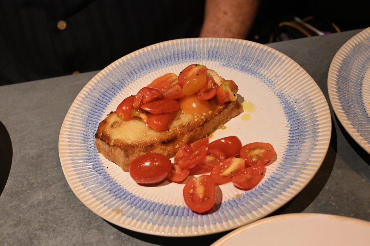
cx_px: 185
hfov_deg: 49.6
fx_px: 401
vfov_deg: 34.2
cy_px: 123
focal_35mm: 39
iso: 3200
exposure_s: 1/100
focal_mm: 26
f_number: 4.5
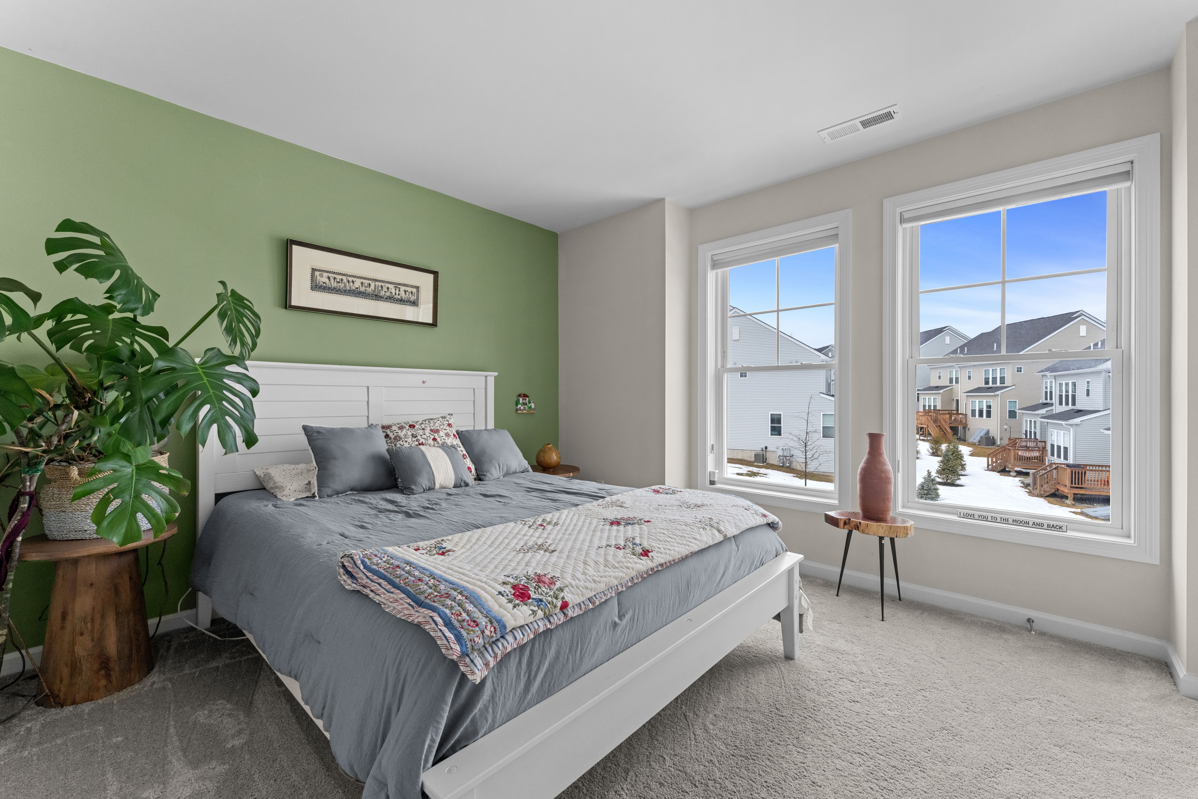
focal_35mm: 15
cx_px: 599
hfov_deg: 101.5
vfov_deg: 78.5
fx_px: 489
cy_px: 400
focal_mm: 14.7
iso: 1600
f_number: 11
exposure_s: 1/50
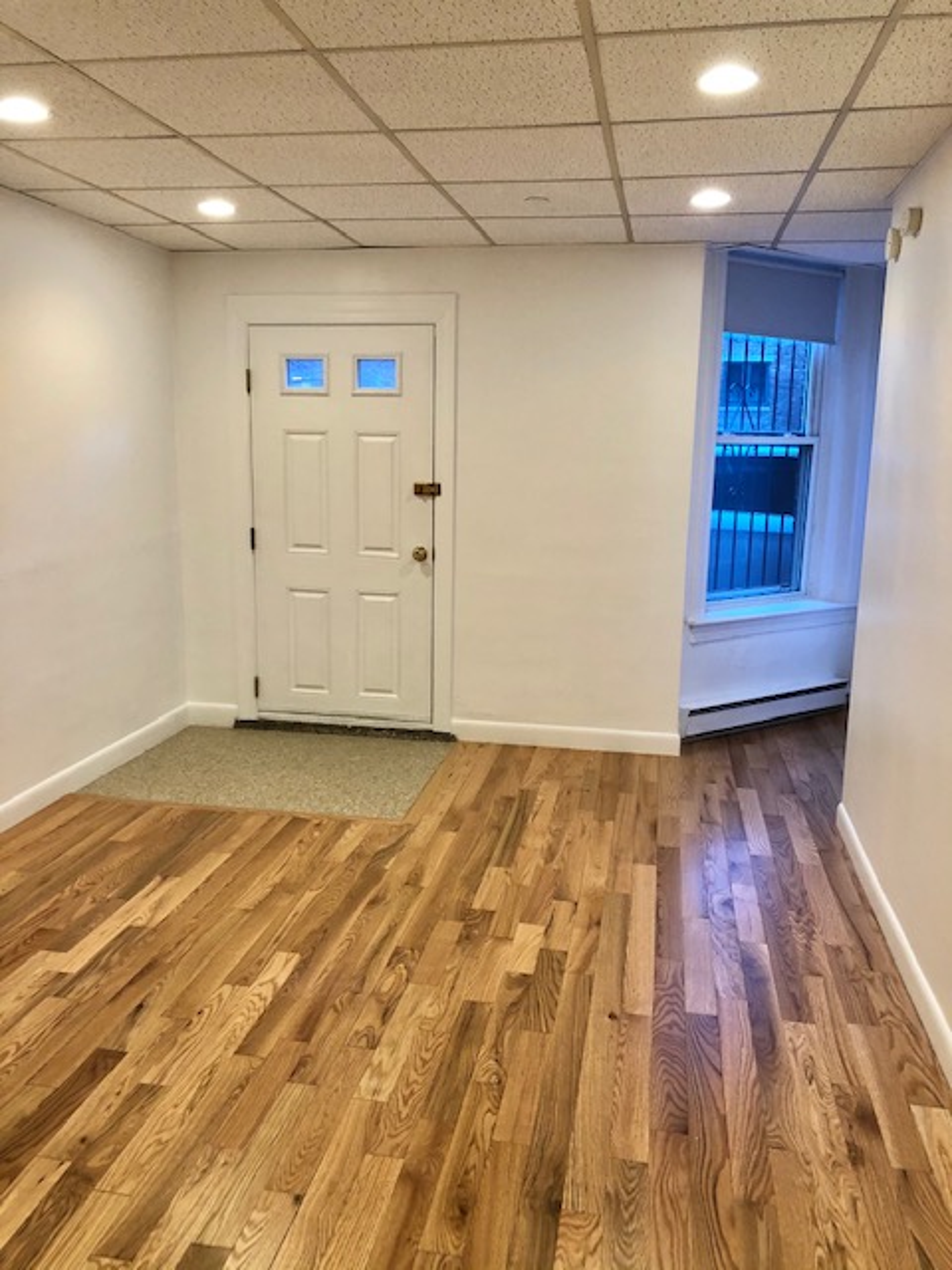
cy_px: 635
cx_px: 476
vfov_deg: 63.4
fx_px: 1027
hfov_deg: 49.7
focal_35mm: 28
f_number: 1.8
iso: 40
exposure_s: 1/30
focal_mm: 3.99
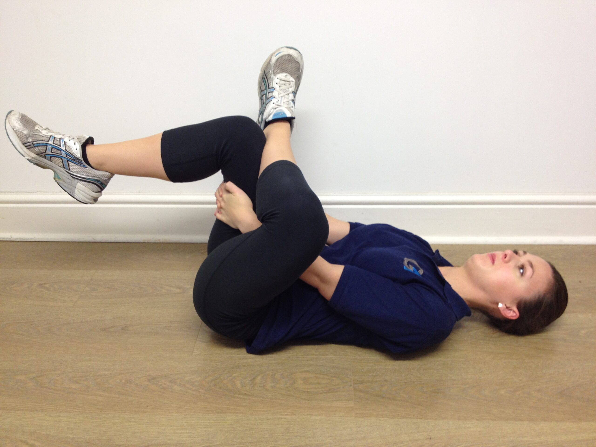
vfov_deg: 40.7
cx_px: 298
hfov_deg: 52.6
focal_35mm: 35
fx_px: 603
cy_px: 224
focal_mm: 4.28
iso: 64
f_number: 2.4
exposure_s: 1/20
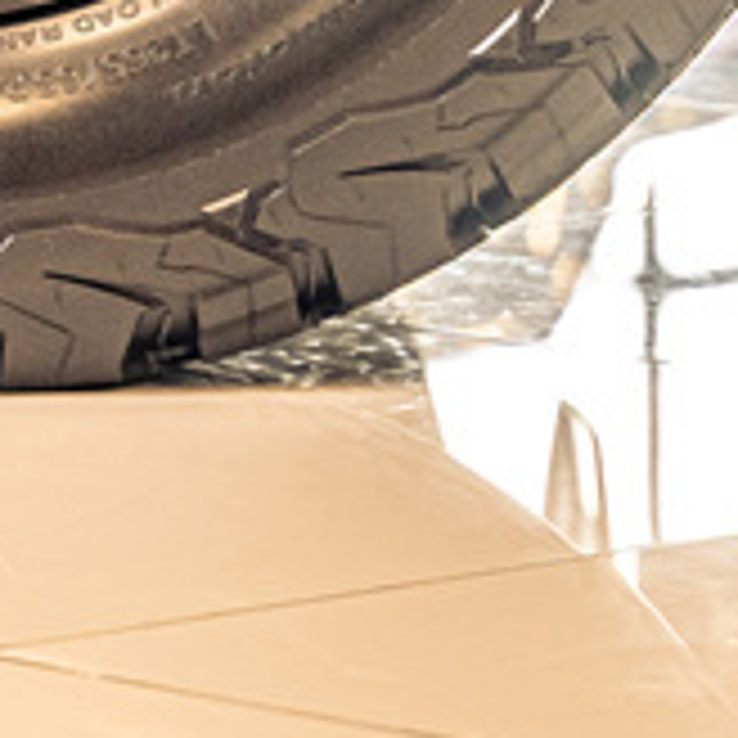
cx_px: -106
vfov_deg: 4.4
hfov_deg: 4.4
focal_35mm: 398
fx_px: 9600
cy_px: -666
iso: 500
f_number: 4.5
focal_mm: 75
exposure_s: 1/125
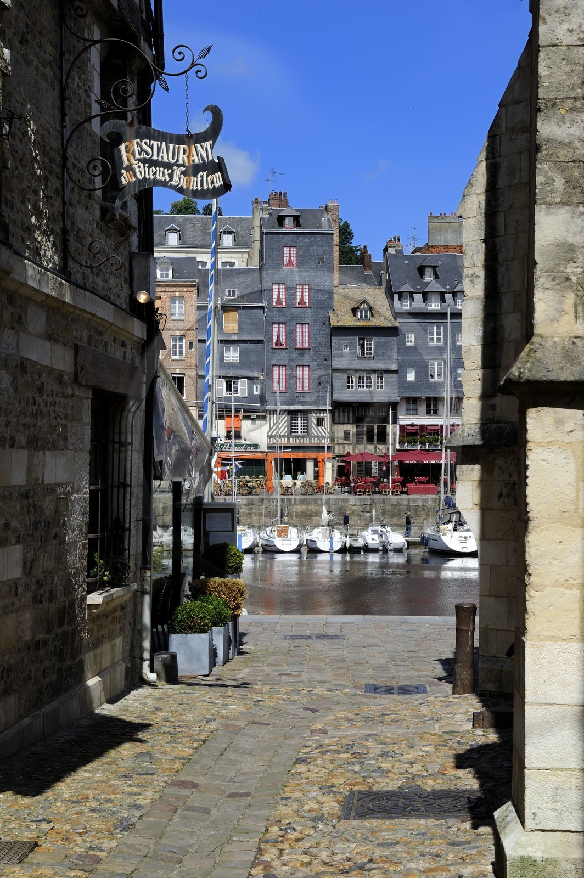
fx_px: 1511
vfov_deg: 32.4
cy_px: 439
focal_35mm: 62
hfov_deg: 21.9
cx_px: 292
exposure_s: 1/200
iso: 200
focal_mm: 62
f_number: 13
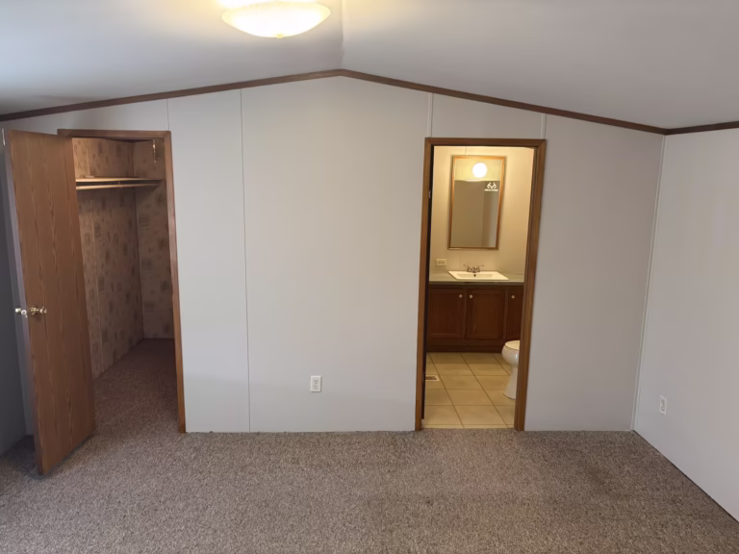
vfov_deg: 53.1
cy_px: 277
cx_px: 370
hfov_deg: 67.3
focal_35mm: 26
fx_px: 555
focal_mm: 5.96
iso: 200
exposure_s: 1/60
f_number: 1.6
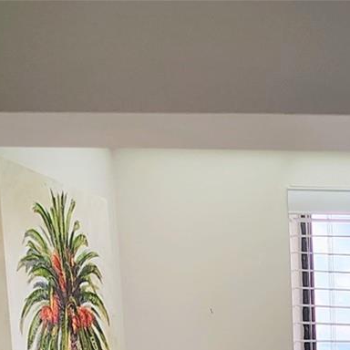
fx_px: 1293
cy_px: 699
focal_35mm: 113
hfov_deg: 14.1
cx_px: 569
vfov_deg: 13.3
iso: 650
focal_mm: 5.56
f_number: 1.8
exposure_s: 1/120
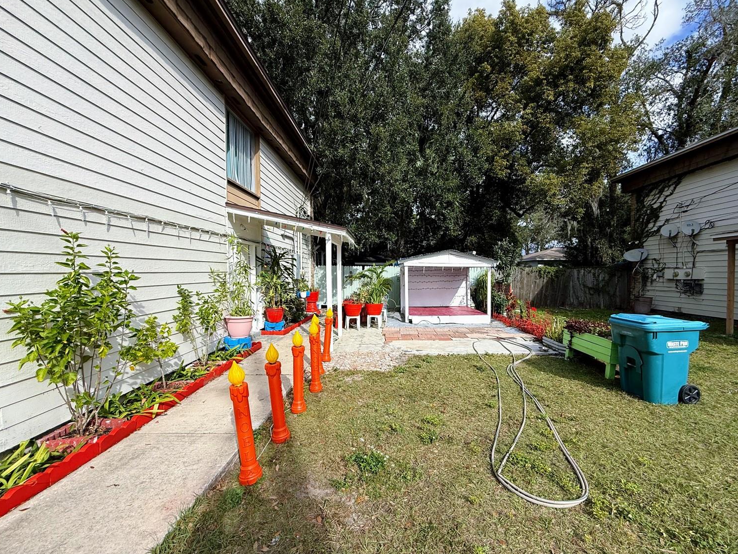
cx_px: 390
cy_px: 281
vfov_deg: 81.7
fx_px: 320
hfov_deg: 98.1
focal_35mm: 15
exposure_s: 1/1285
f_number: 2.2
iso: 50
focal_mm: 2.22
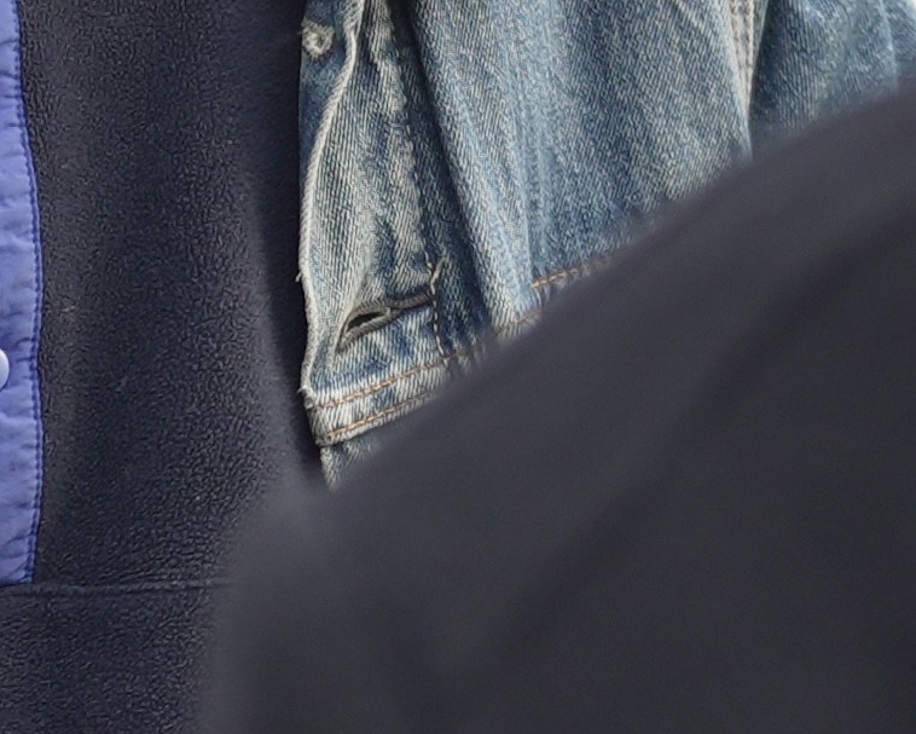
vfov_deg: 4.4
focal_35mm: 351
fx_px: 9528
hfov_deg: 5.5
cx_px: 1343
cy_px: -323
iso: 100
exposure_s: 1/80
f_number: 2.8
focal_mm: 40.5
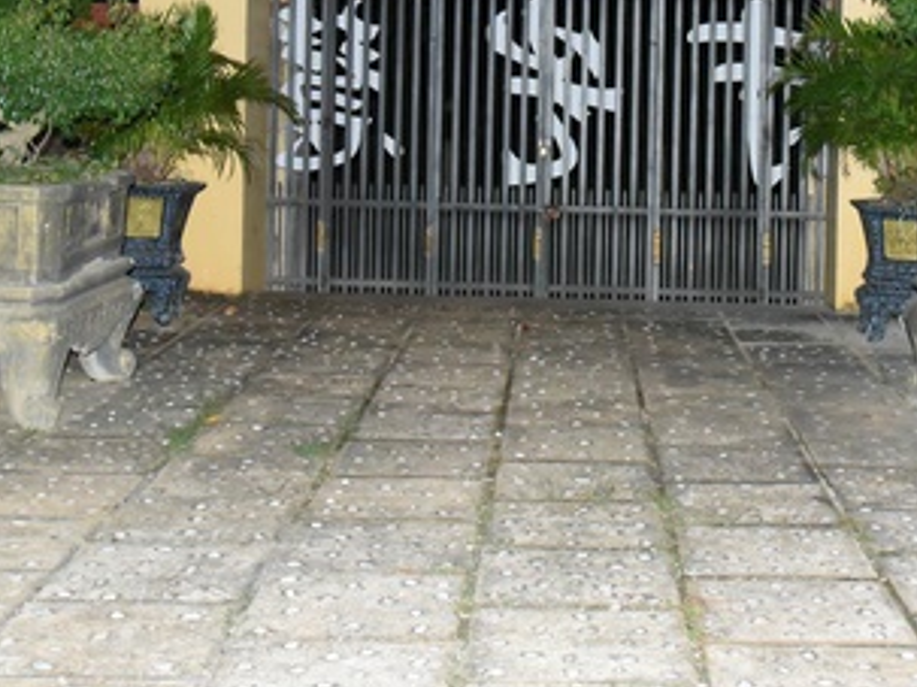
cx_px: 620
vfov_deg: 22.3
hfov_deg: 30.0
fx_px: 1695
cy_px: 54
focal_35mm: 64
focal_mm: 31
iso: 12800
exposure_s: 1/80
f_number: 6.3
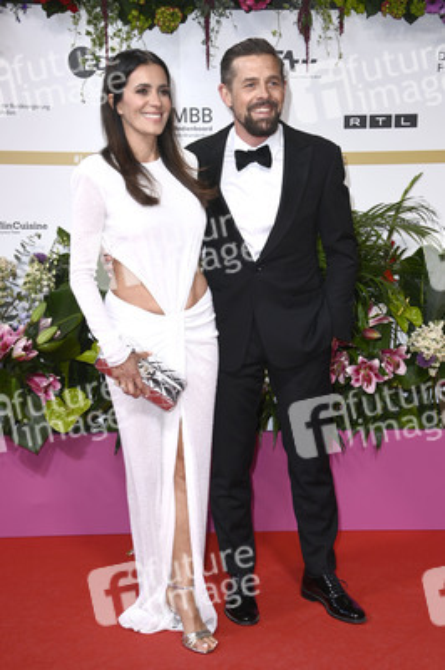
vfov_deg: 32.4
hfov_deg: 21.9
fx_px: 1151
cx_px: 222
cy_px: 335
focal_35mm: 62
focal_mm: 62
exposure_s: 1/250
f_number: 5.6
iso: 500
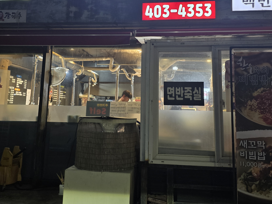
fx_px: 291
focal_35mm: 37
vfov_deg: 38.3
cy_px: 69
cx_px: 135
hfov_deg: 50.1
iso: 250
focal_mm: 6.3
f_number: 1.7
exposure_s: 1/61
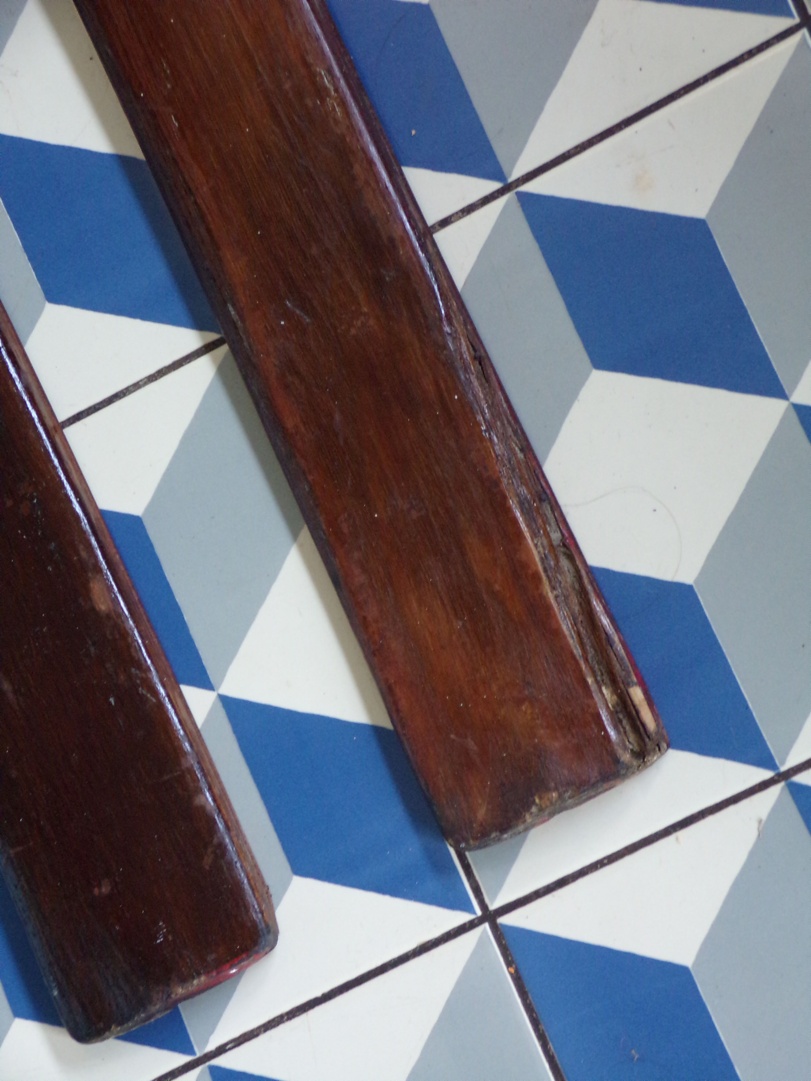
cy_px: 540
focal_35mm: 114
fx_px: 3561
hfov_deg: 13.0
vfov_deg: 17.3
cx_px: 406
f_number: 4.3
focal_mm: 20.4
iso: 400
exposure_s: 1/12
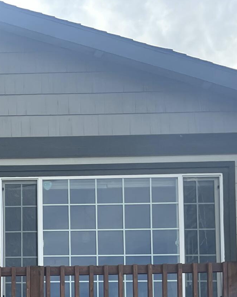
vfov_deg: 19.9
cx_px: -168
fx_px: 771
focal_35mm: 88
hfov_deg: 15.4
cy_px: 387
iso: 32
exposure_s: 1/1238
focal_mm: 5.1
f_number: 1.6
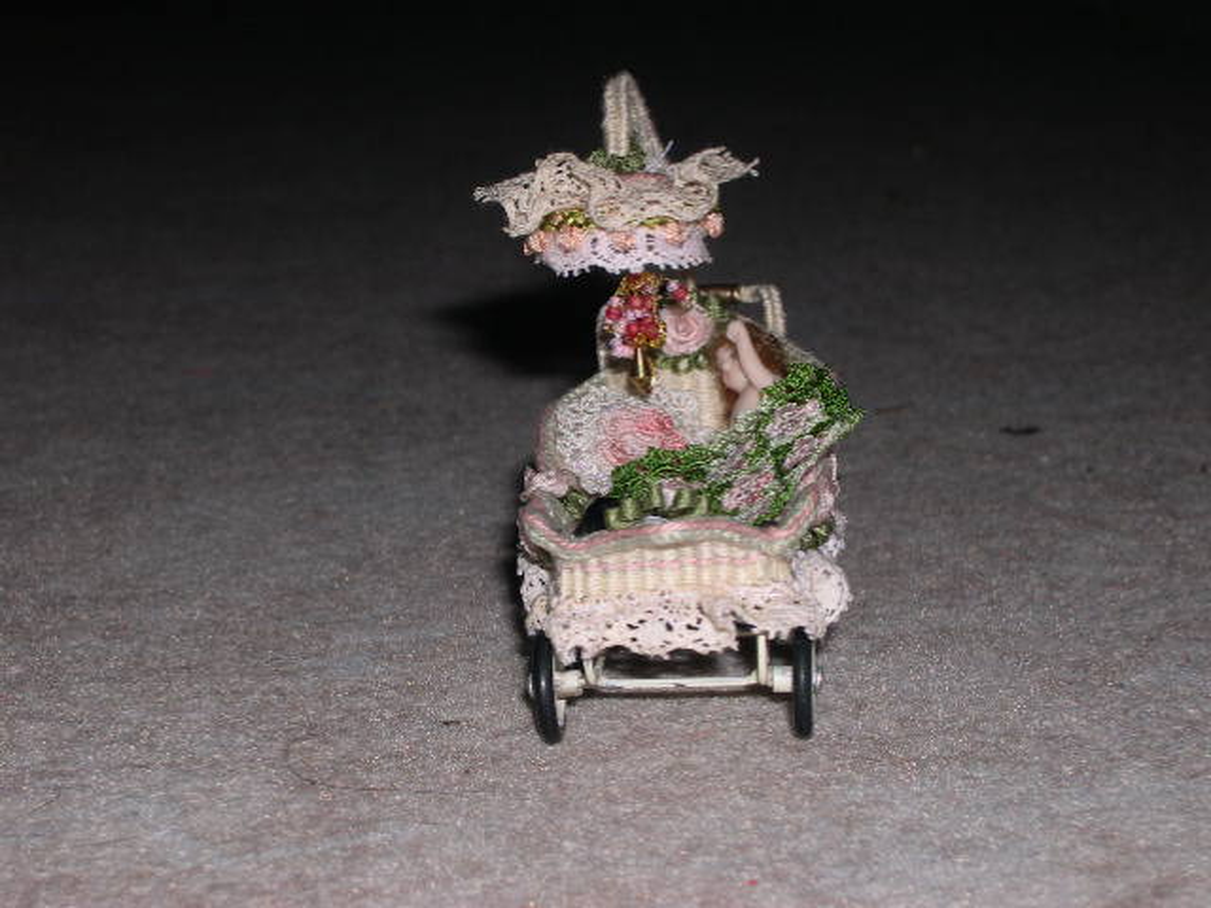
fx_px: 3219
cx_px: 606
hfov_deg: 21.3
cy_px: 454
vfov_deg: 16.1
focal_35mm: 92
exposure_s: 1/60
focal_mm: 19.5
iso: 100
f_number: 12
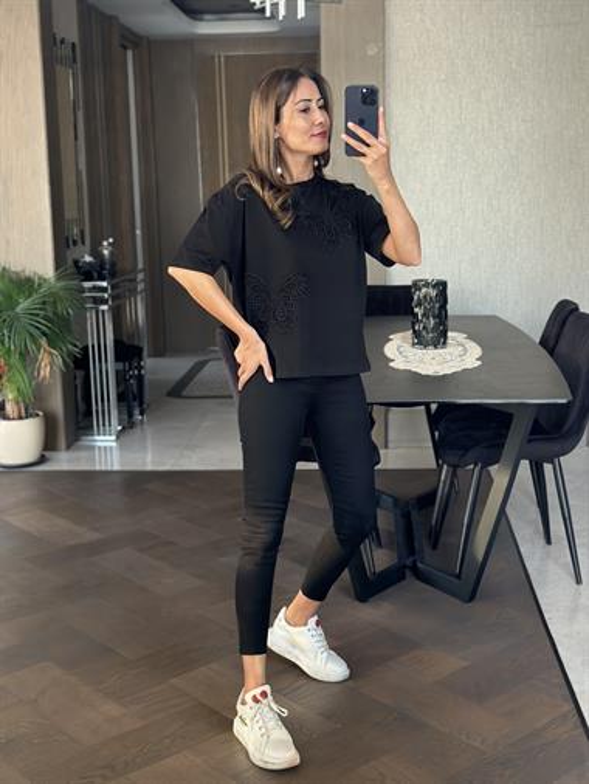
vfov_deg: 39.6
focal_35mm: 48
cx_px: 294
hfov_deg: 30.3
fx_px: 1088
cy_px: 392
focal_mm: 6.86
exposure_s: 1/60
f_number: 1.78
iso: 250
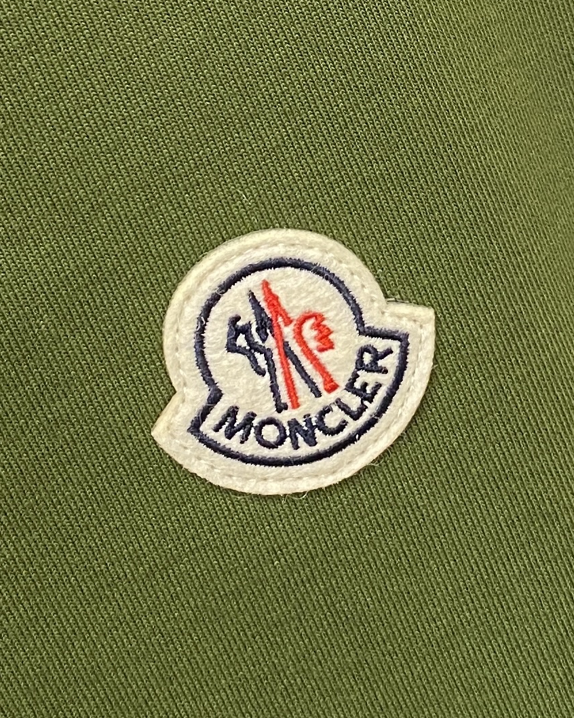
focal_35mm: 28
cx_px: 283
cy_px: 380
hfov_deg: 51.5
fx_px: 595
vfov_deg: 62.2
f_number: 1.8
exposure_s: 1/95
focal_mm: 4.25
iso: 125
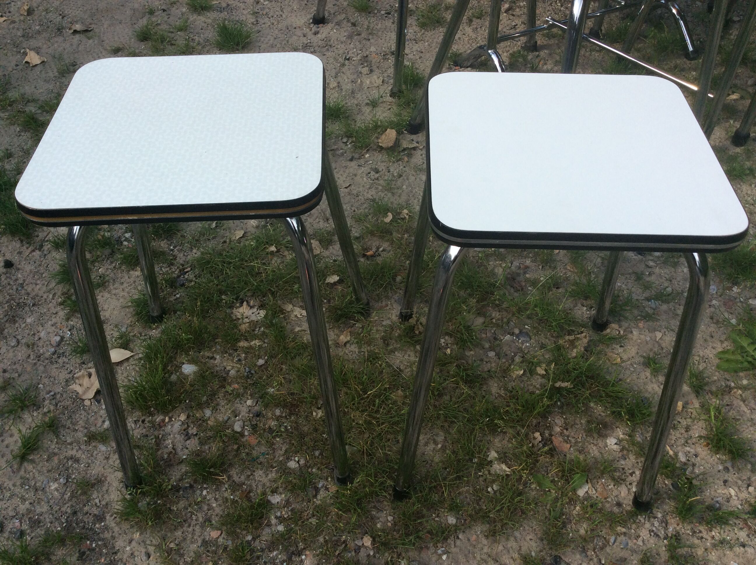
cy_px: 282
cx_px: 378
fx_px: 698
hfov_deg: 56.9
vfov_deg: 44.1
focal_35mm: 32
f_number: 2.4
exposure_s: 1/937
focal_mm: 3.3
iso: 32
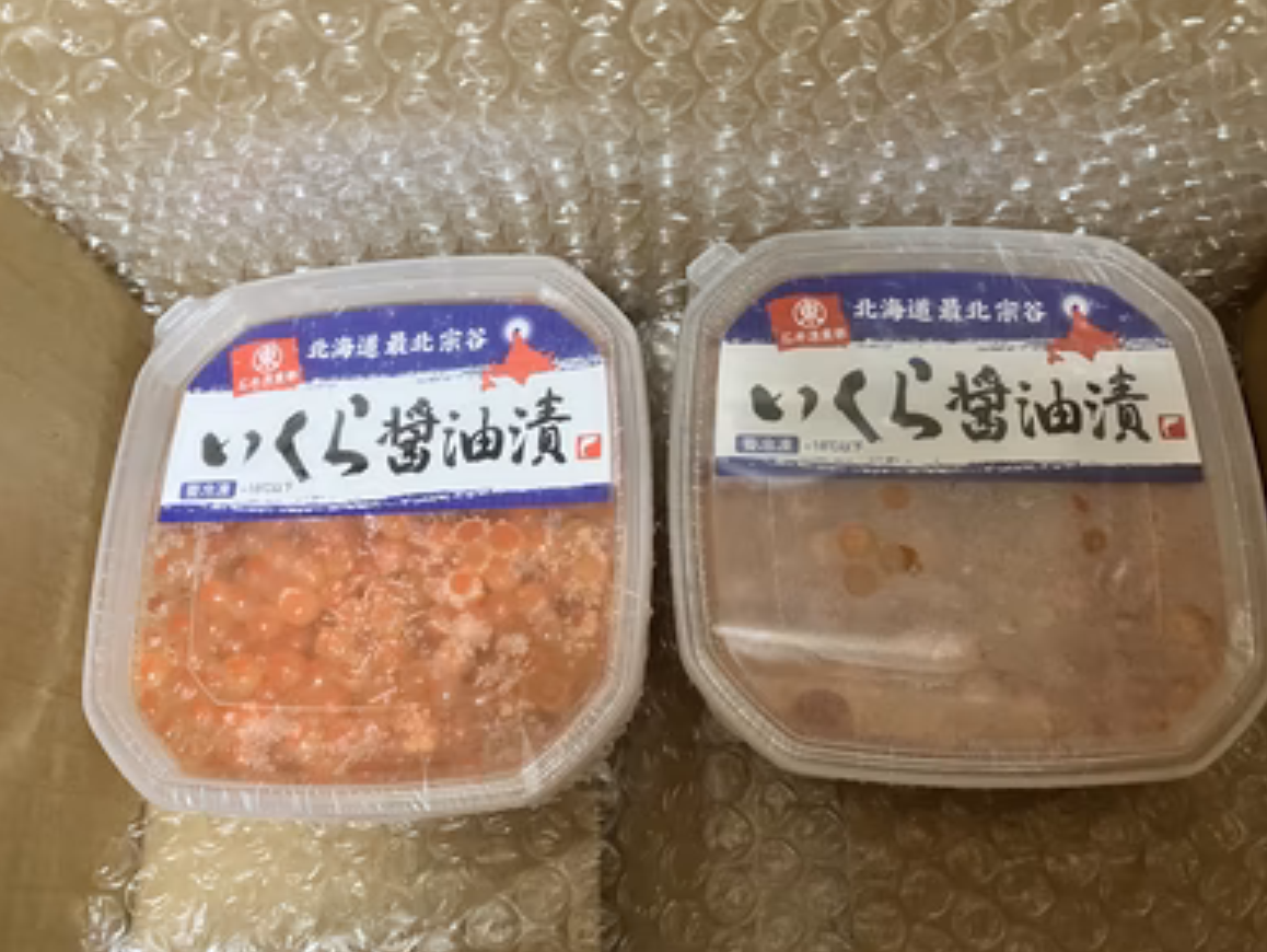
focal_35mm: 29
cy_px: 489
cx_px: 640
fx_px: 1062
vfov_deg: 48.3
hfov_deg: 61.6
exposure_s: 1/25
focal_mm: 3.99
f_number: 1.8
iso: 500
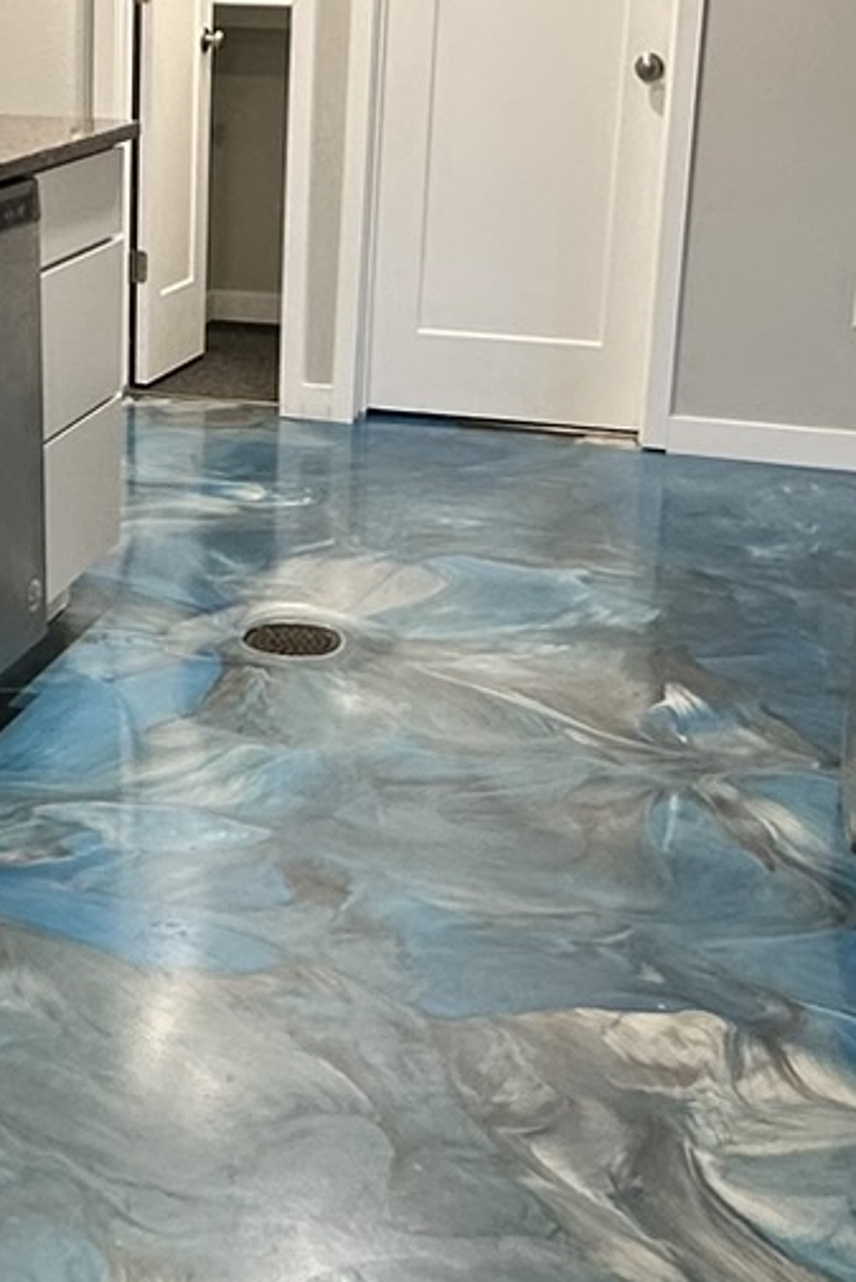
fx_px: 2103
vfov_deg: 33.6
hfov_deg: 22.6
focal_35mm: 59
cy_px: 424
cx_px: 127
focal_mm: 2.22
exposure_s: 1/60
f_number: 2.2
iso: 200
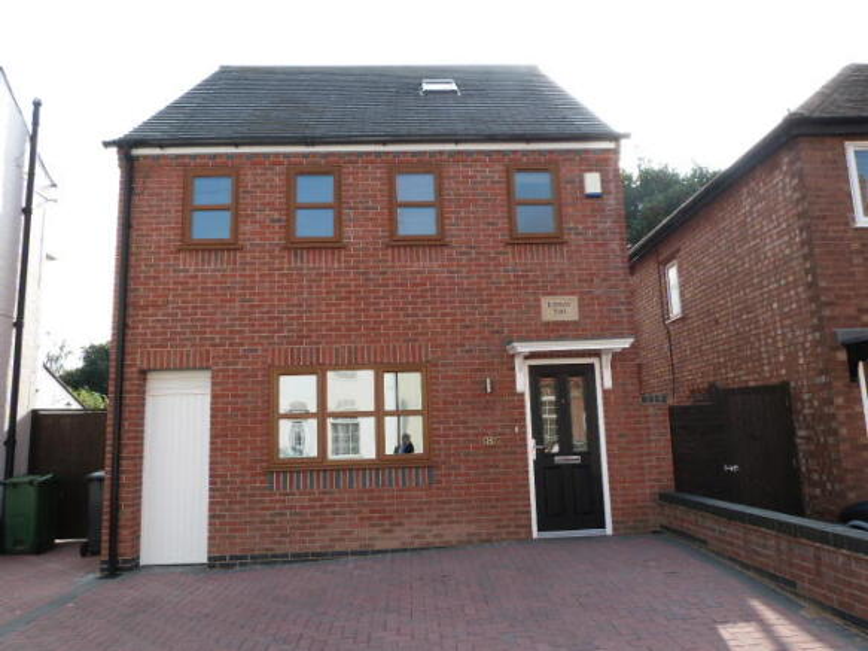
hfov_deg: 69.4
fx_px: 627
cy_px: 326
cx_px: 434
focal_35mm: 25
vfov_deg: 54.9
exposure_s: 1/250
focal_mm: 4.5
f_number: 4
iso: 100
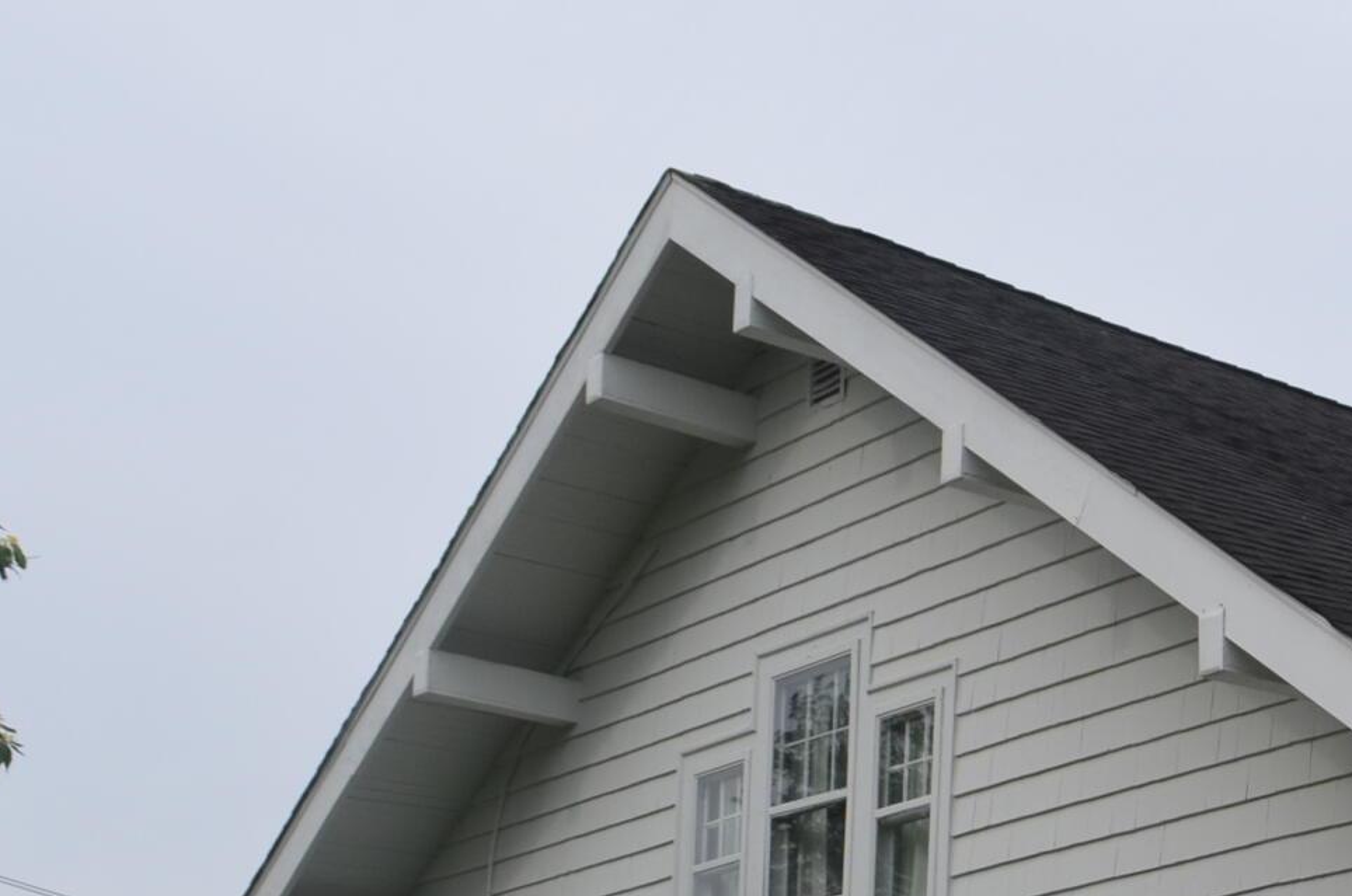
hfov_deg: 22.9
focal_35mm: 84
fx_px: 3149
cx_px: 1464
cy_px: 1180
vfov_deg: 15.4
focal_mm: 18
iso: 200
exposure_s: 1/400
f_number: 7.1
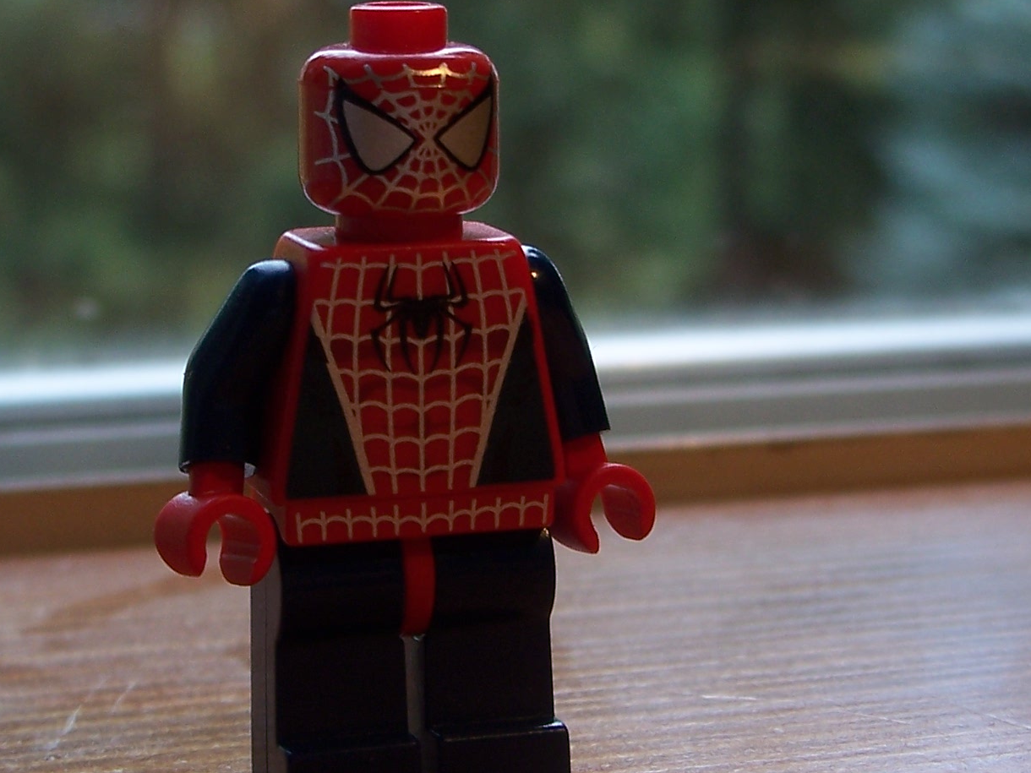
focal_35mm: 99
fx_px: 2949
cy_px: 483
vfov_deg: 14.9
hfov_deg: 19.8
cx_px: 439
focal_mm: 7.8
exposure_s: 1/125
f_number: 2.8
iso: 64
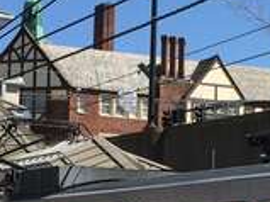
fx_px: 1138
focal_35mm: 146
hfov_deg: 13.5
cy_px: 324
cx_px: 68
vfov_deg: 9.8
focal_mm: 4.15
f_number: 2.2
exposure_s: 1/1980
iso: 32
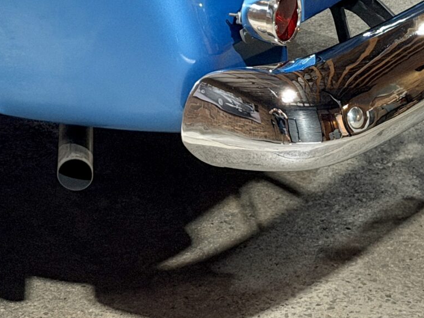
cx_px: 67
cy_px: -178
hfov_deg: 12.3
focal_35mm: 160
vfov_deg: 9.0
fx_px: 1960
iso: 250
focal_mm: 6.76
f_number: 1.78
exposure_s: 1/33
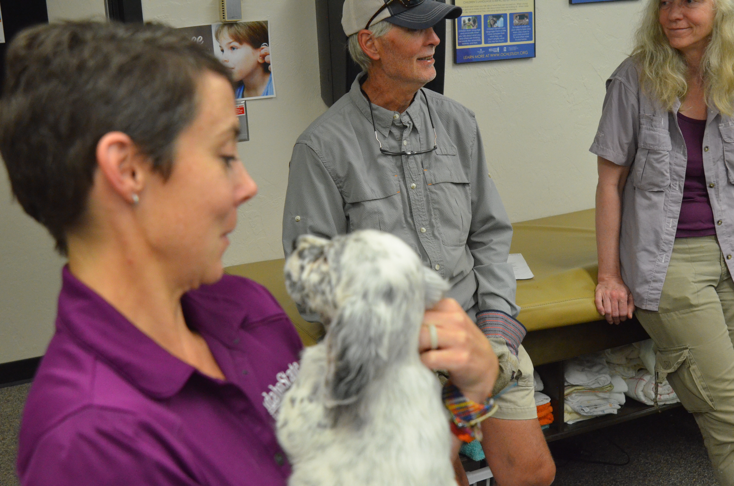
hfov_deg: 37.9
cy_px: 243
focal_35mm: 52
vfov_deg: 25.6
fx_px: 1068
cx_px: 367
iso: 3200
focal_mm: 35
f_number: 6.3
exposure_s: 1/160
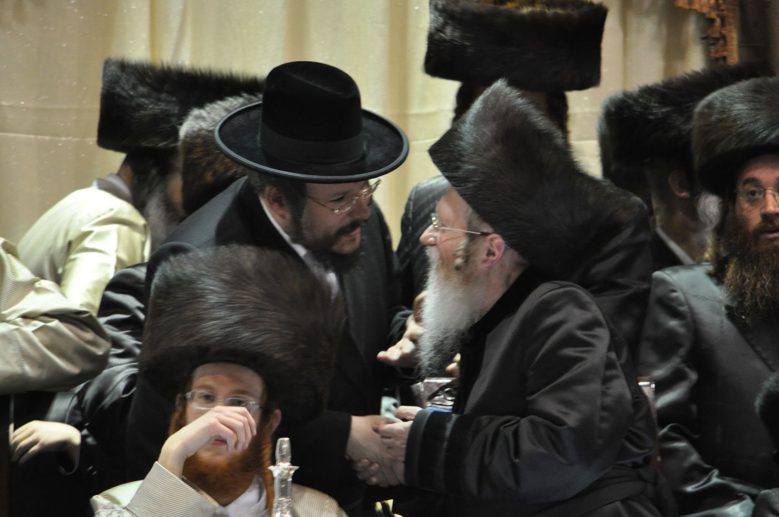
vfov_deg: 3.0
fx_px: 9723
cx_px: 390
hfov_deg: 4.6
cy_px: 258
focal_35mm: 450
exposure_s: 1/80
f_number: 5.6
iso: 1600
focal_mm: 300
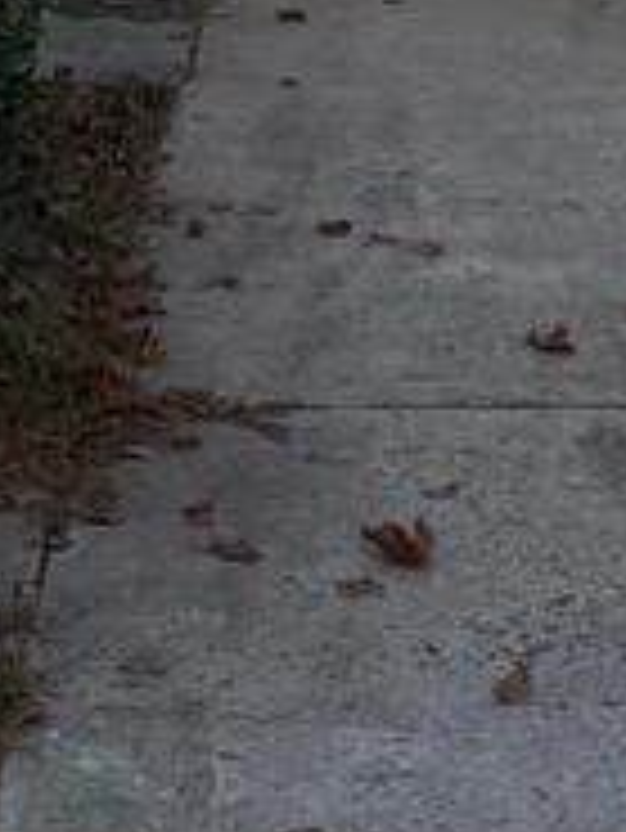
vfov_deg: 12.0
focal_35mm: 140
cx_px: 189
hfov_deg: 10.6
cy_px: -994
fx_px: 3372
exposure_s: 1/4167
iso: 100
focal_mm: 6.76
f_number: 1.78
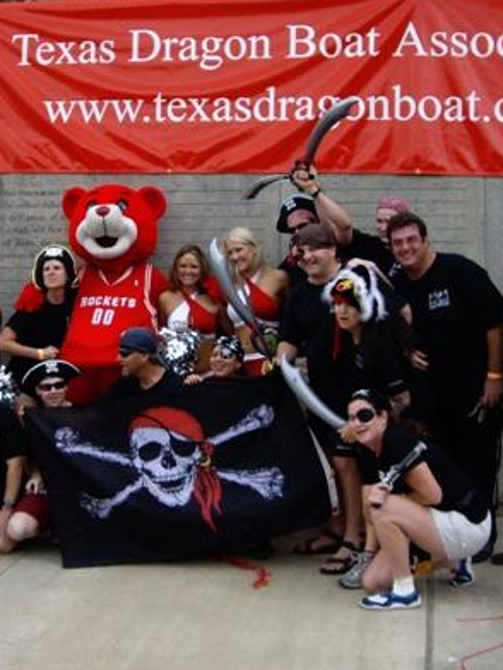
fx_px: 1201
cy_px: 280
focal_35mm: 62
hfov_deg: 23.4
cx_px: 118
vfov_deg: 31.1
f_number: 4.3
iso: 50
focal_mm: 6.2
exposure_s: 1/60
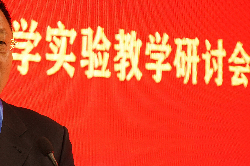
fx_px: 854
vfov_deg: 11.1
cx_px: 34
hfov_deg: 16.5
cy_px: 154
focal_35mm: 123
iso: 1000
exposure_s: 1/50
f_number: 4
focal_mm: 54
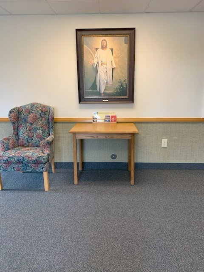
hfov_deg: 53.1
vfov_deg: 67.3
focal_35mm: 26
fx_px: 204
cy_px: 136
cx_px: 102
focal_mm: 4.25
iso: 200
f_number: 1.8
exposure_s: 1/60
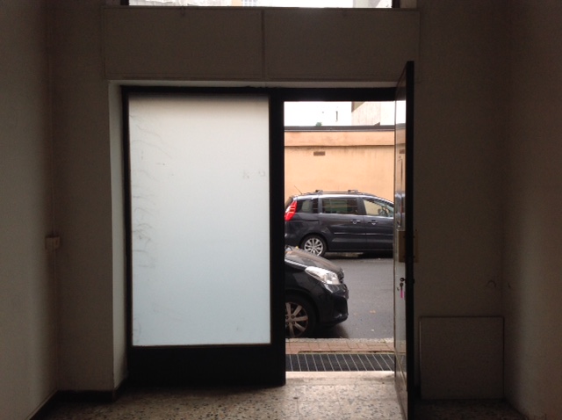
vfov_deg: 40.6
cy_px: 210
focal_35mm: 35
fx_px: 567
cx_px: 281
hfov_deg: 52.7
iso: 100
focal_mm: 4.28
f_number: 2.4
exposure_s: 1/120
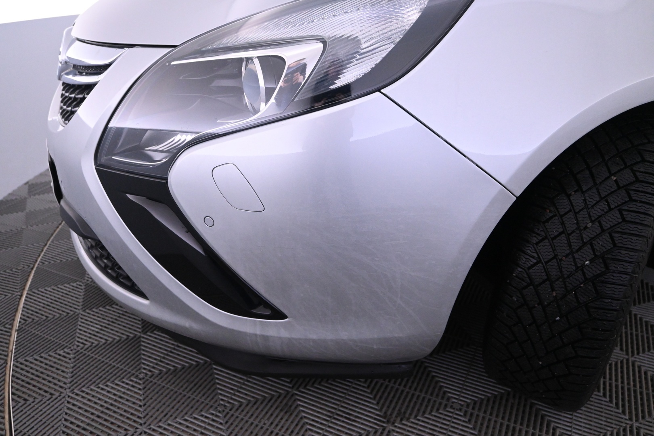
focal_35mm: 28
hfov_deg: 64.6
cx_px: 327
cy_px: 218
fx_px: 518
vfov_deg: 45.7
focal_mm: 19
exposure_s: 1/125
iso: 3200
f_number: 3.8
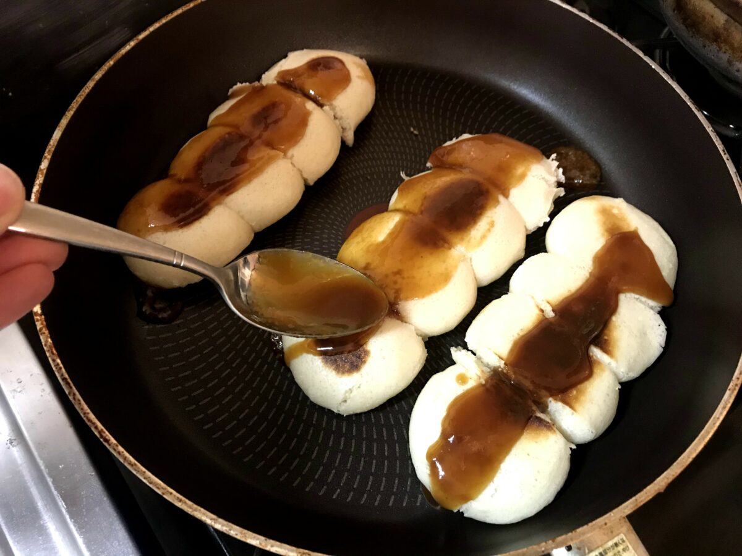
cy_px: 278
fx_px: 600
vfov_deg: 49.7
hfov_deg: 63.4
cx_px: 371
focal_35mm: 28
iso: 100
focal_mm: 3.99
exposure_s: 1/8
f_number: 1.8
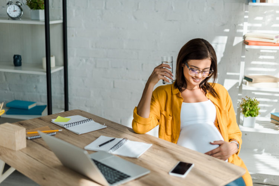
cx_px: 140
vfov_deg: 27.0
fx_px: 388
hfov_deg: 39.6
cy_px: 93
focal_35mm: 50
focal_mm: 50
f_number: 2
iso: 100
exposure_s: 1/1250
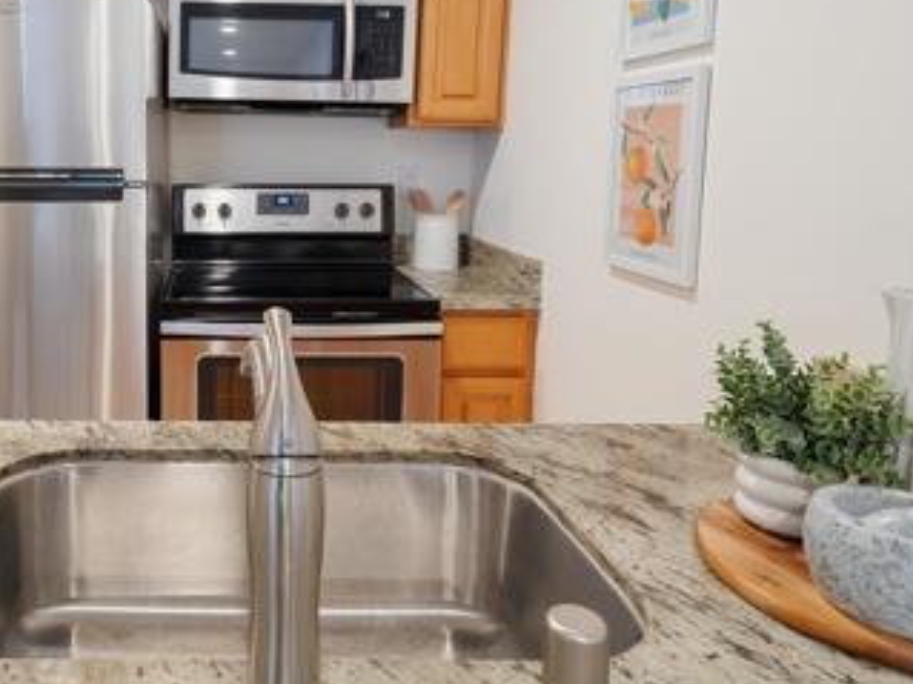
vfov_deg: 50.4
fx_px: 712
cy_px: 225
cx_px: 218
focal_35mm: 27
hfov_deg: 61.3
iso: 100
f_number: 8
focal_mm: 14
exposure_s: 3.2
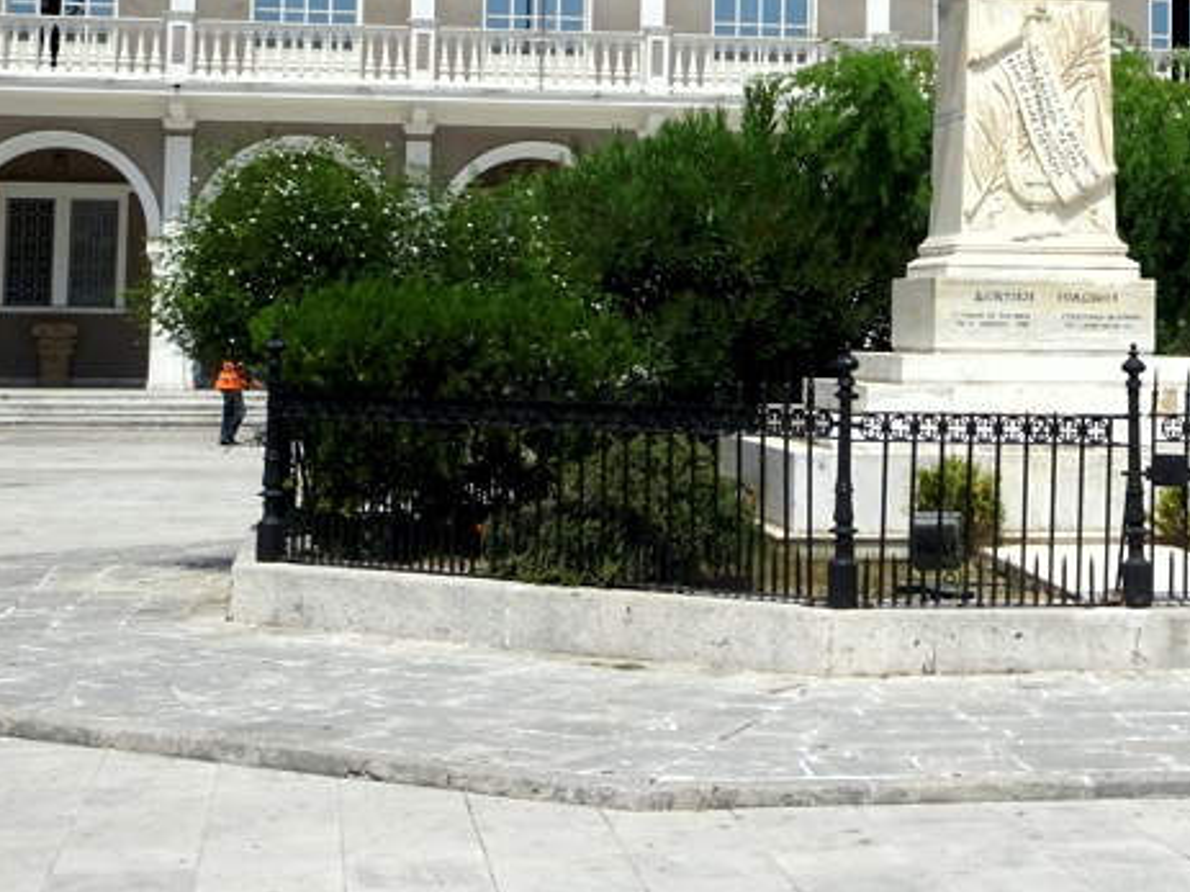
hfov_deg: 22.7
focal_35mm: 85
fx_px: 2921
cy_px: 72
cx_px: 961
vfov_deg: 17.1
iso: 80
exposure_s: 1/1600
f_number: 4
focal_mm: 7.05
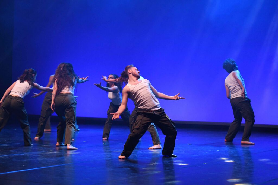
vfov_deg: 14.9
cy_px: 92
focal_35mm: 92
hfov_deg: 22.1
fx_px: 710
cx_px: 139
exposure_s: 1/800
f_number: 2.8
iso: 6400
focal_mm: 92
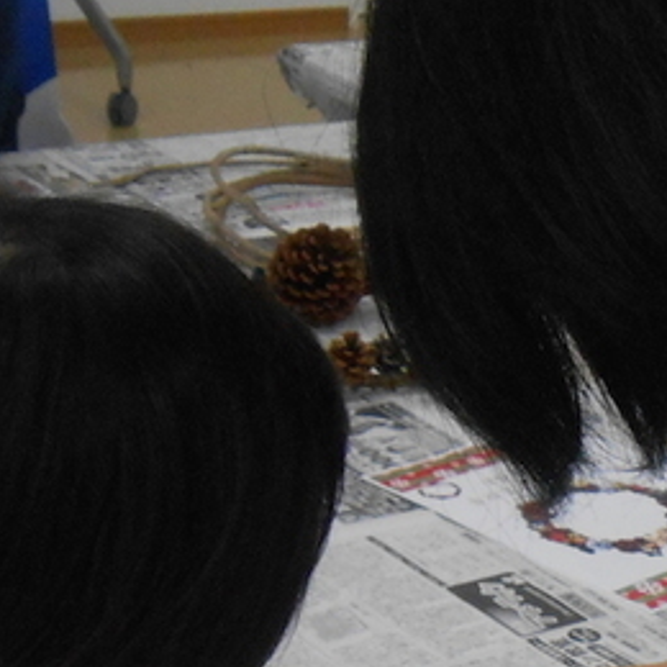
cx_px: 980
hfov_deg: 14.7
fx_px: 2420
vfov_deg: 15.1
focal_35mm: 111
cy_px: 823
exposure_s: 1/160
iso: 400
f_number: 3.9
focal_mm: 6
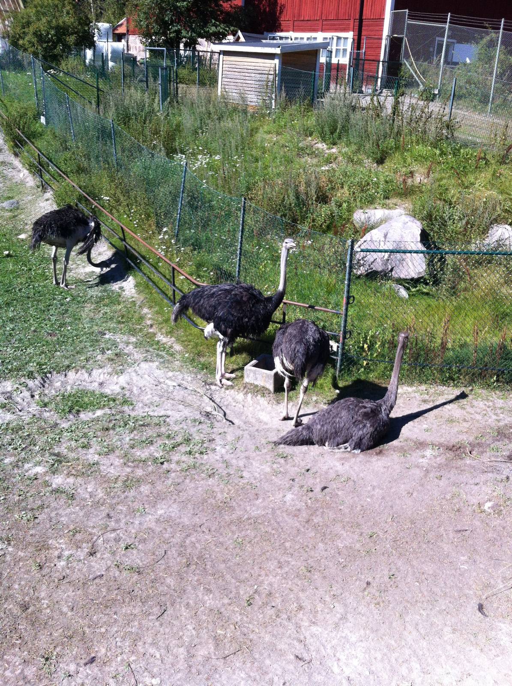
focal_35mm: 35
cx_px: 256
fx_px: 692
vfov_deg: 52.7
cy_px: 343
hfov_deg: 40.6
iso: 80
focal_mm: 3.85
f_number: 2.8
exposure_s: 1/914
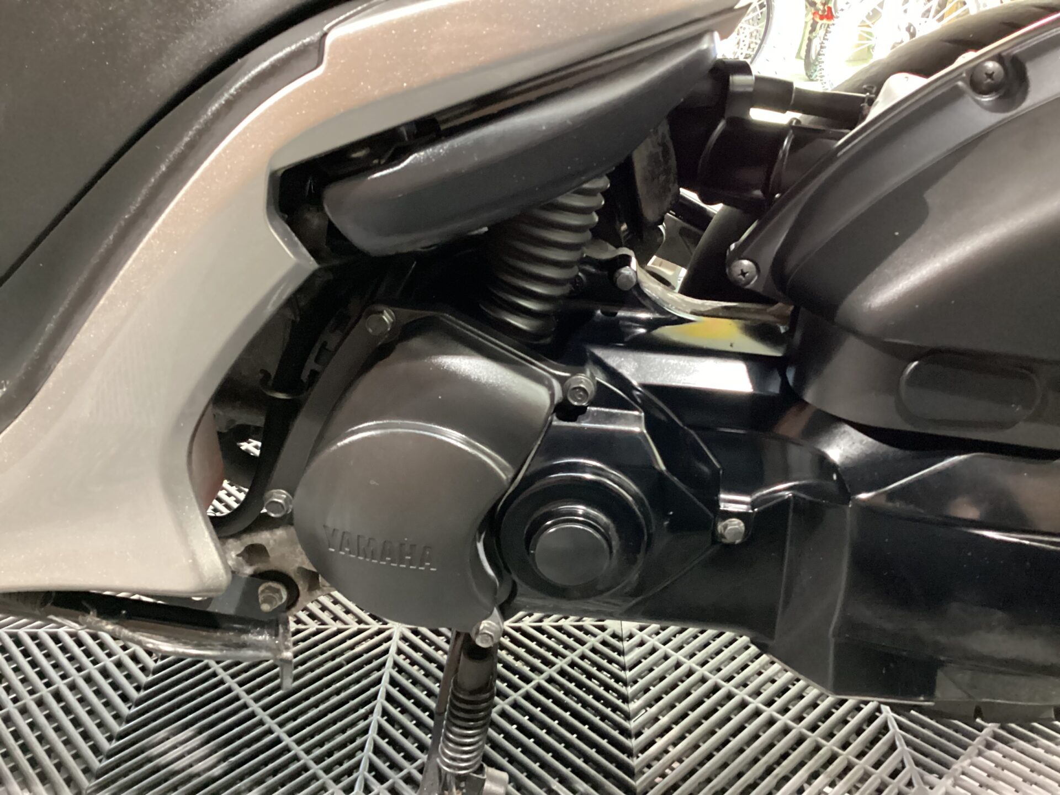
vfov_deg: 45.4
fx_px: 949
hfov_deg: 58.4
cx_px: 530
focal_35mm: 31
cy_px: 398
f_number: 2.4
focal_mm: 3.3
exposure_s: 1/15
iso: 640
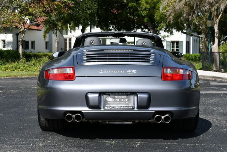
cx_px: 114
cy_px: 76
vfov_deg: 18.0
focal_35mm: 76
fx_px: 480
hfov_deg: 26.6
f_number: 9
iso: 100
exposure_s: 1/320
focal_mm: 38
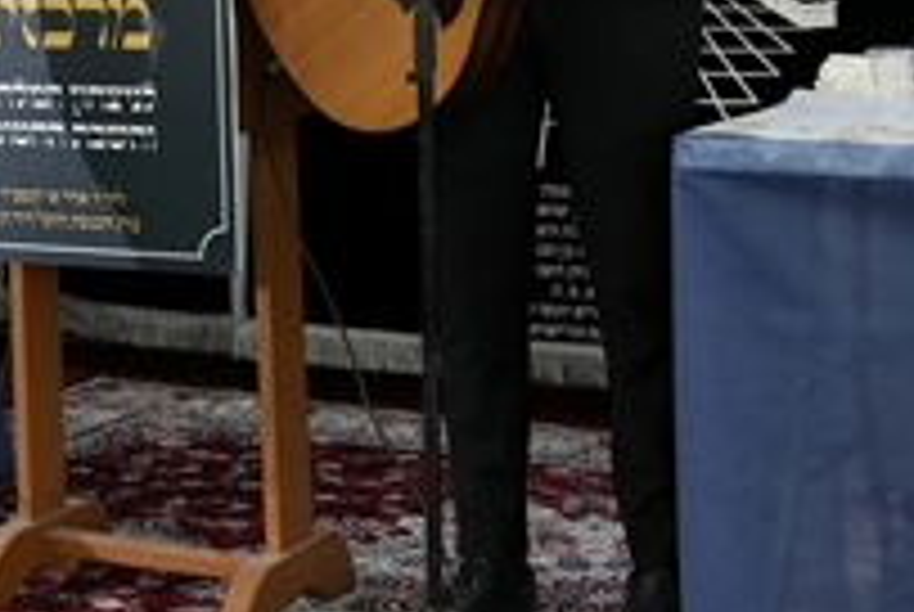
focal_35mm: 107
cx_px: 131
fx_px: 2729
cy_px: -99
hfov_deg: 18.8
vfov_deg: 12.5
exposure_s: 1/200
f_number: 4
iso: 1600
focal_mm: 34.1
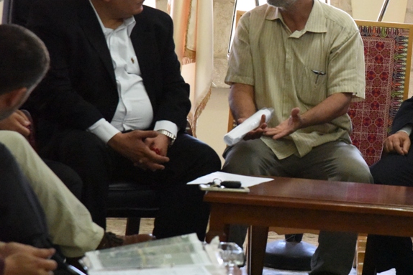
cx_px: 348
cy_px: 127
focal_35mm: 214
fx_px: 2456
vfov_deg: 6.4
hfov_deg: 9.6
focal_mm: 120
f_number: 7.1
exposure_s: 1/200
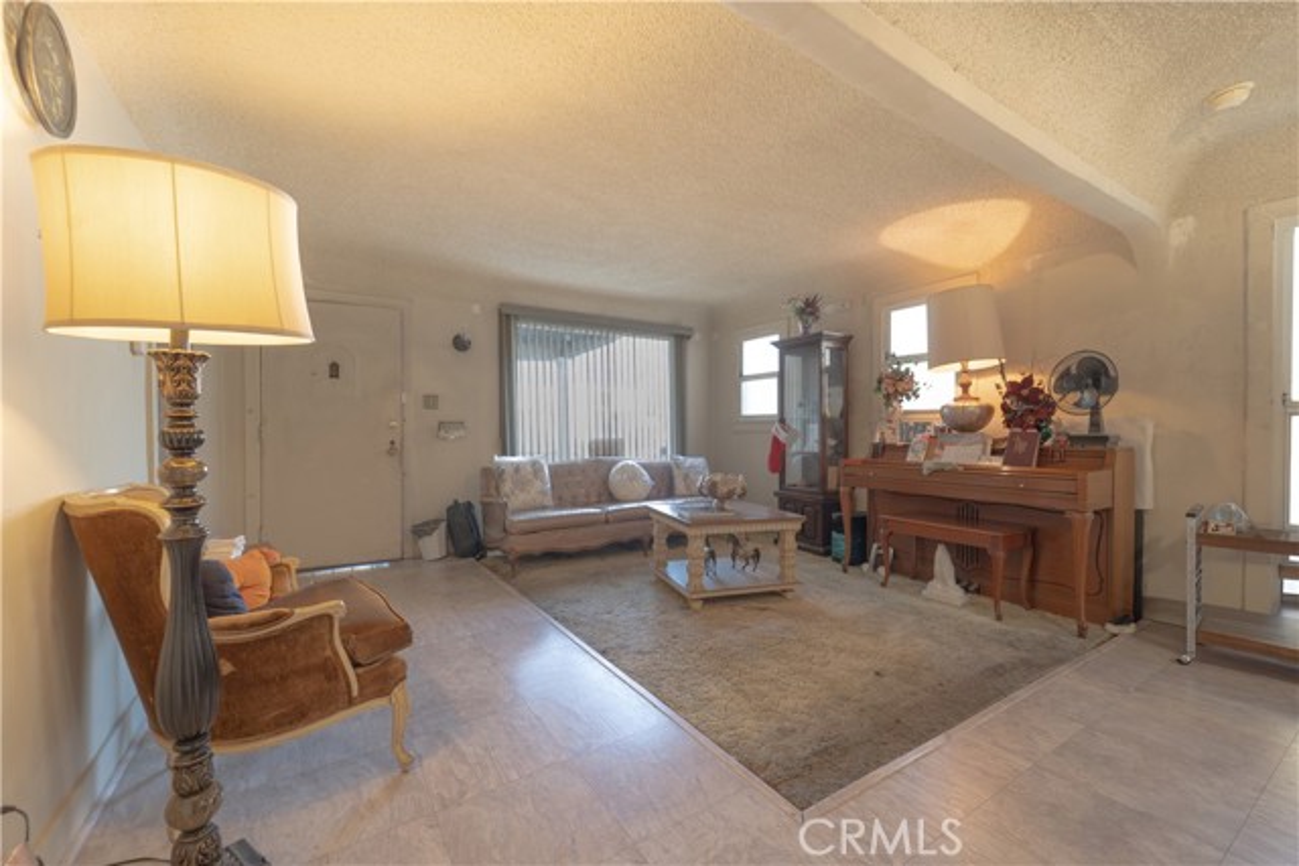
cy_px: 433
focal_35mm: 14
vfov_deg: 81.2
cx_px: 650
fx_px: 505
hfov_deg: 104.2
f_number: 6.3
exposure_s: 1/3
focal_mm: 14
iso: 100
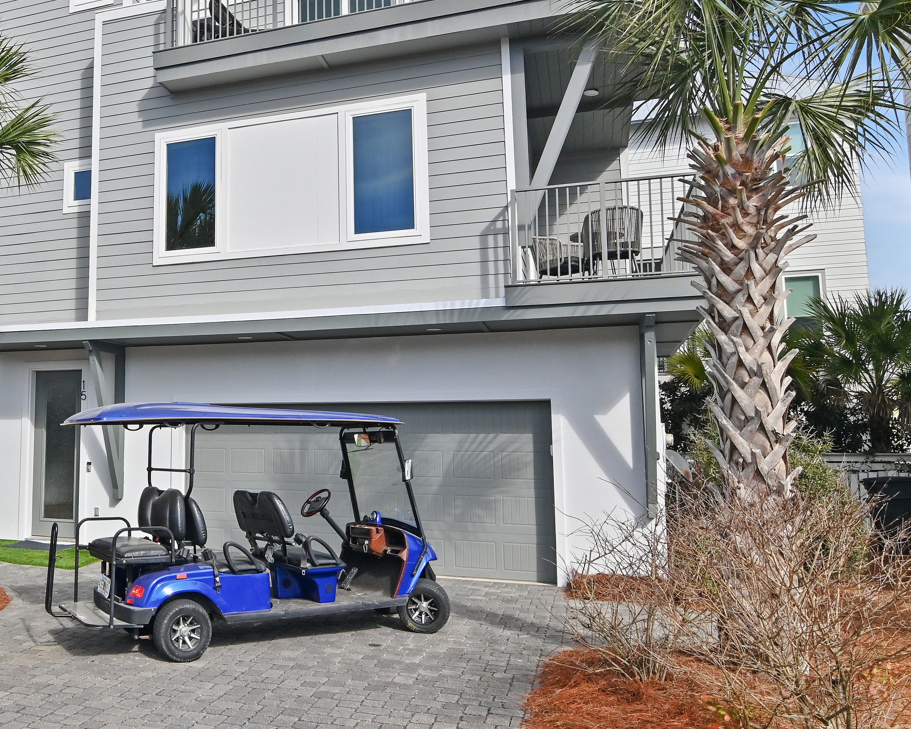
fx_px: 809
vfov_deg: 48.3
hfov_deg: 54.6
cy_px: 301
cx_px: 179
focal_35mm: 30
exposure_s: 1/800
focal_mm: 17
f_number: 8
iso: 400
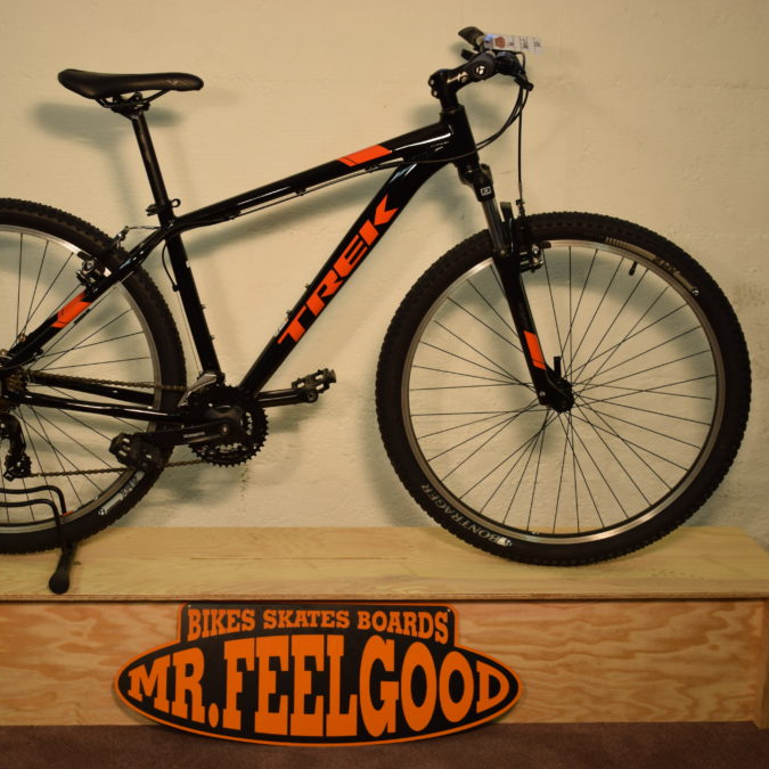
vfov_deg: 29.6
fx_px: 1458
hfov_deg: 29.4
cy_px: 386
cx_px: 283
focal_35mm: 58
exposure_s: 1/80
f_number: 4.5
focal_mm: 30
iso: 400
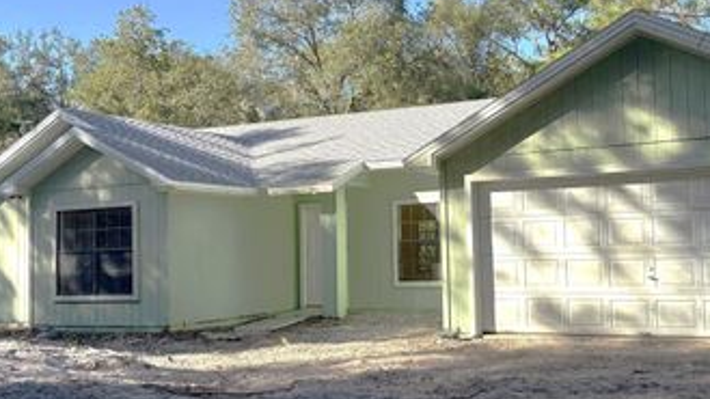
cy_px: 202
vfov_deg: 27.7
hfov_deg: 46.8
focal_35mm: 43
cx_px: 458
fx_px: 809
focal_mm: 5.96
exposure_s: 1/1393
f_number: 1.6
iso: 50
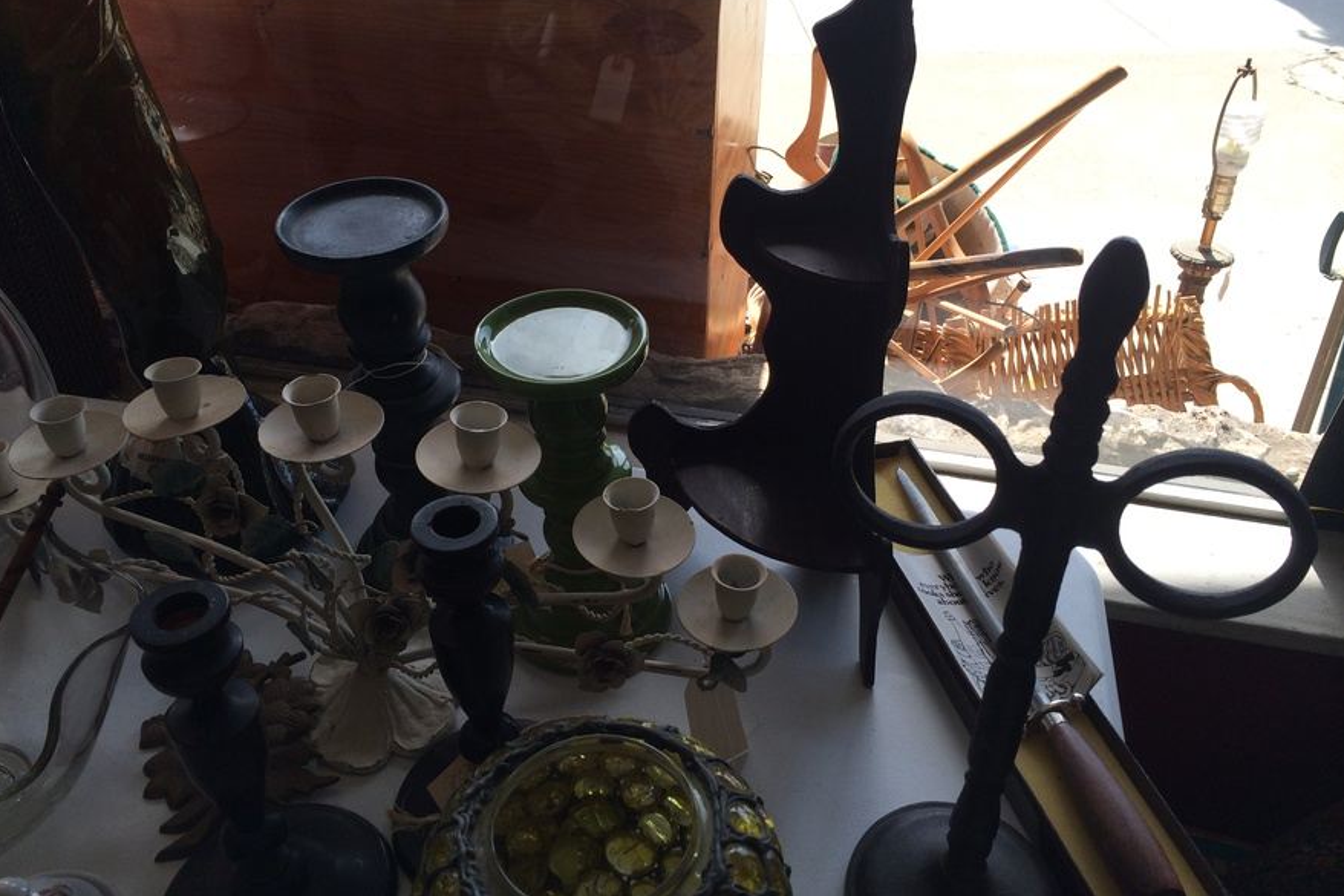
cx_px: 660
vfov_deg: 41.1
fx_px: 1194
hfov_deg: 58.7
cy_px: 411
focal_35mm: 32
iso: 32
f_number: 2.2
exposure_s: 1/595
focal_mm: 4.12
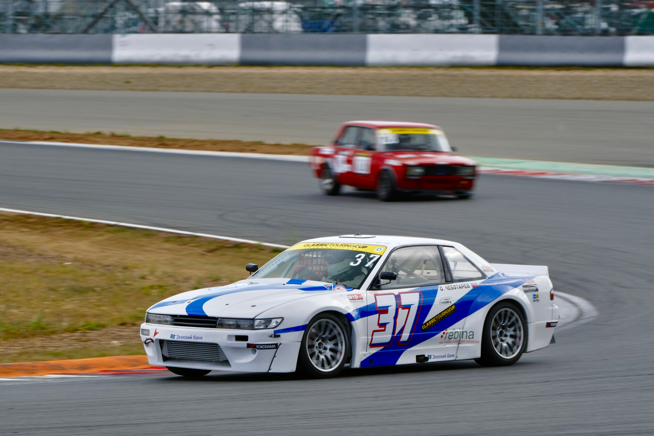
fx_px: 3869
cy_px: 218
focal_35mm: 213
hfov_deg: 9.7
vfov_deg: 6.5
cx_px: 327
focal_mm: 142.2
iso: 160
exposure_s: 1/250
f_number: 8
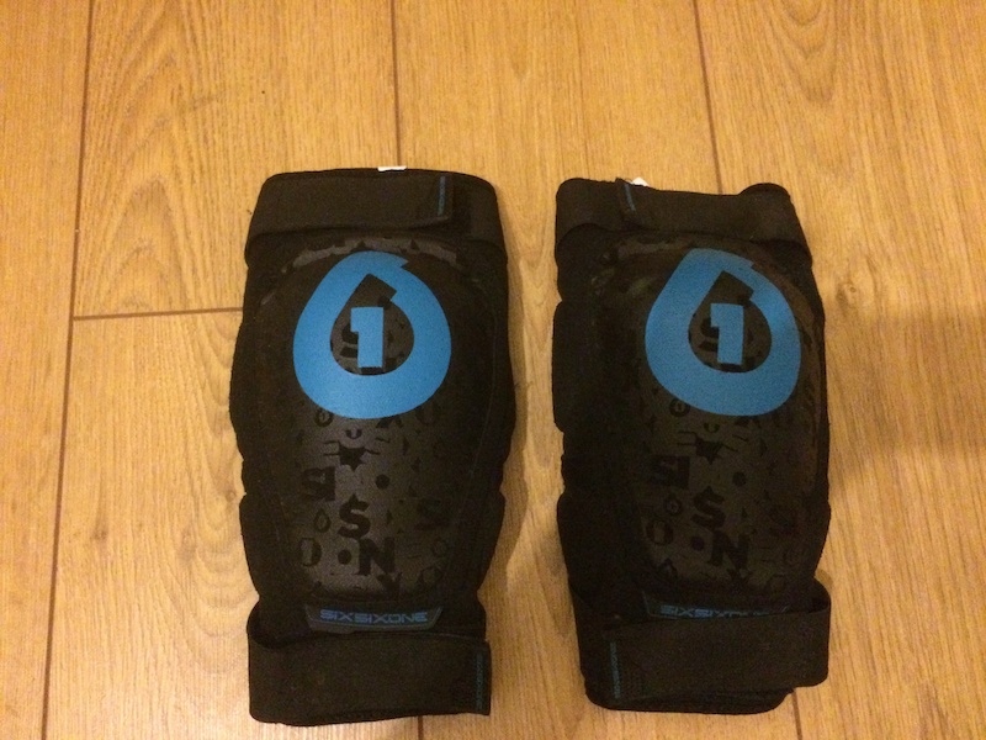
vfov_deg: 48.2
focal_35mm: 29
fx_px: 826
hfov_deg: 61.7
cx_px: 493
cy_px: 370
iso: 800
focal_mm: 4.15
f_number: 2.2
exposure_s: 1/17
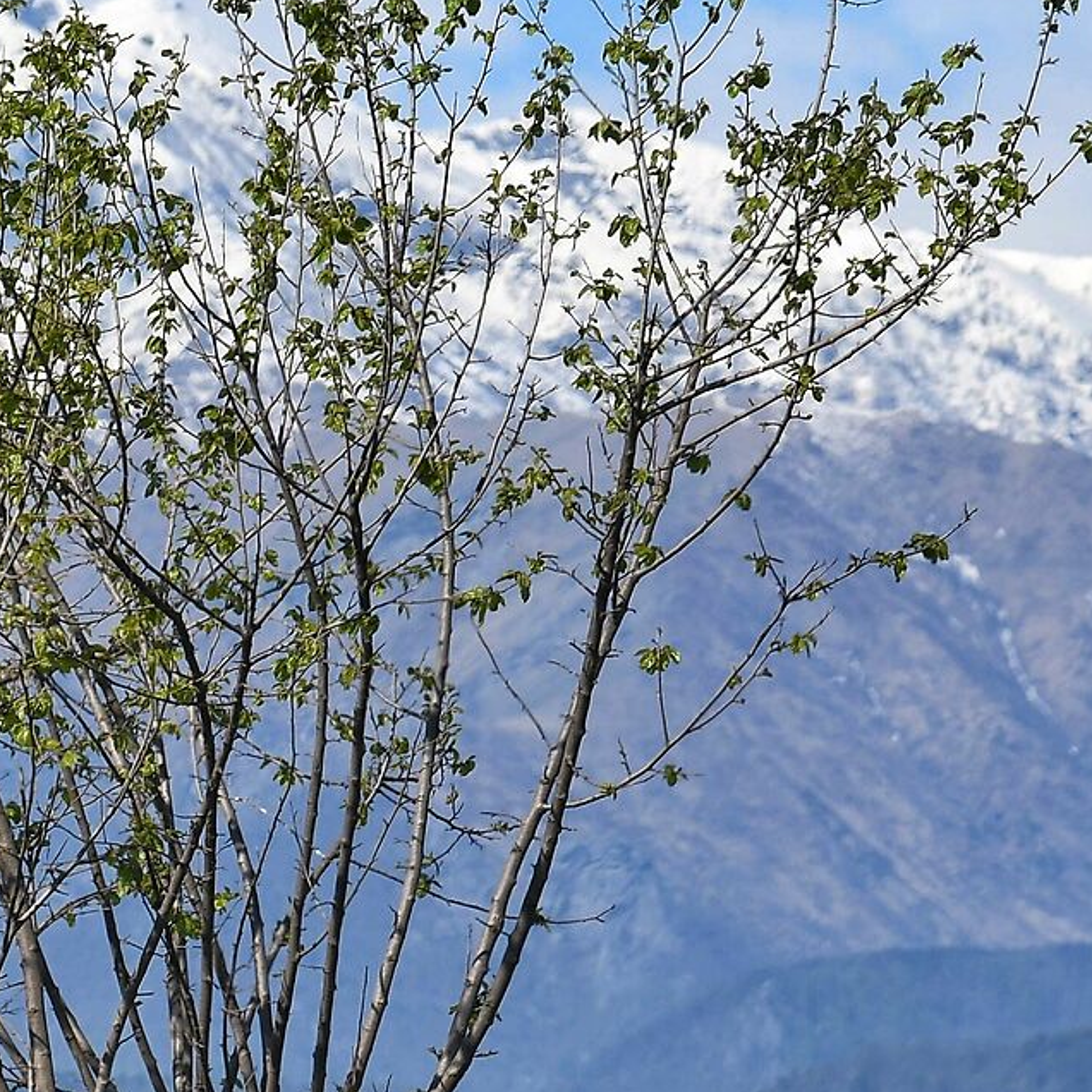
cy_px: 1264
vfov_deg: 1.8
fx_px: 34334
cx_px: -678
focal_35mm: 962
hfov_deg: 1.8
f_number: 9
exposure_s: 1/250
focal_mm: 200
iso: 100
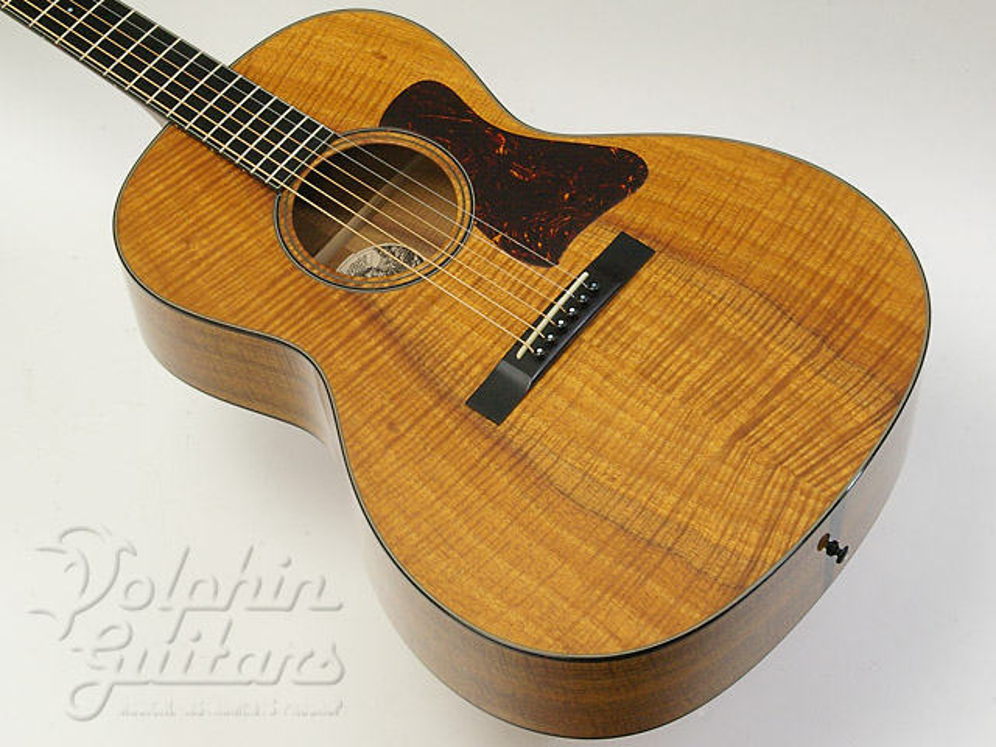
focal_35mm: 79
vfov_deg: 18.7
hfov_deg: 24.7
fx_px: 2273
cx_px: 498
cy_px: 374
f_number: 27
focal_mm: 53
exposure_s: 1.5
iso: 800
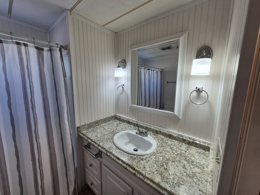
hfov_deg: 106.2
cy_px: 98
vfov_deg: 89.9
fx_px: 98
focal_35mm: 13
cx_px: 130
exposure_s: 1/120
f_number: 2.2
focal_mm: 1.74
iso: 80
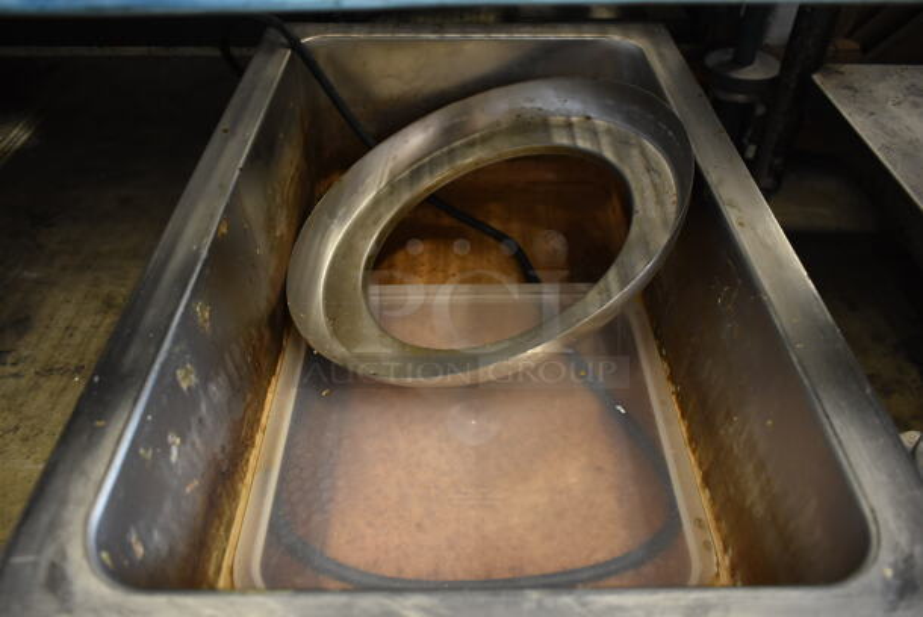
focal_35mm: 27
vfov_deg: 48.0
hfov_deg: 67.3
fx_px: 693
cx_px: 462
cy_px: 308
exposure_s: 1/30
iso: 1600
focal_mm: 18
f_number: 3.5
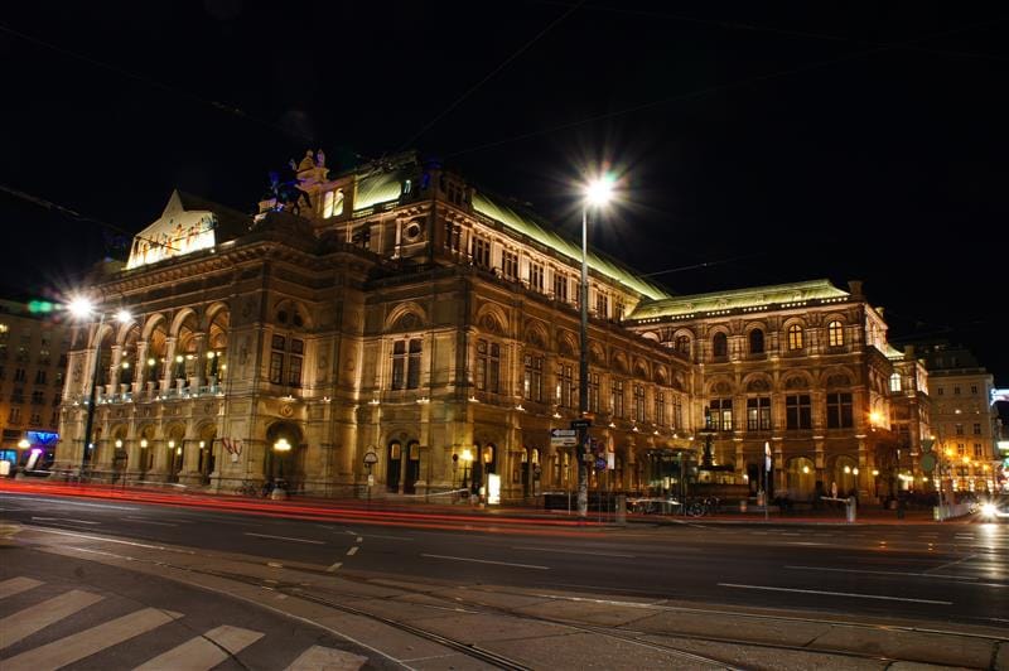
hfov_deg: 67.4
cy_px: 336
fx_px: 756
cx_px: 504
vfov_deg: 47.9
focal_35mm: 27
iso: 200
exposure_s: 6
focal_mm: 18
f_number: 14
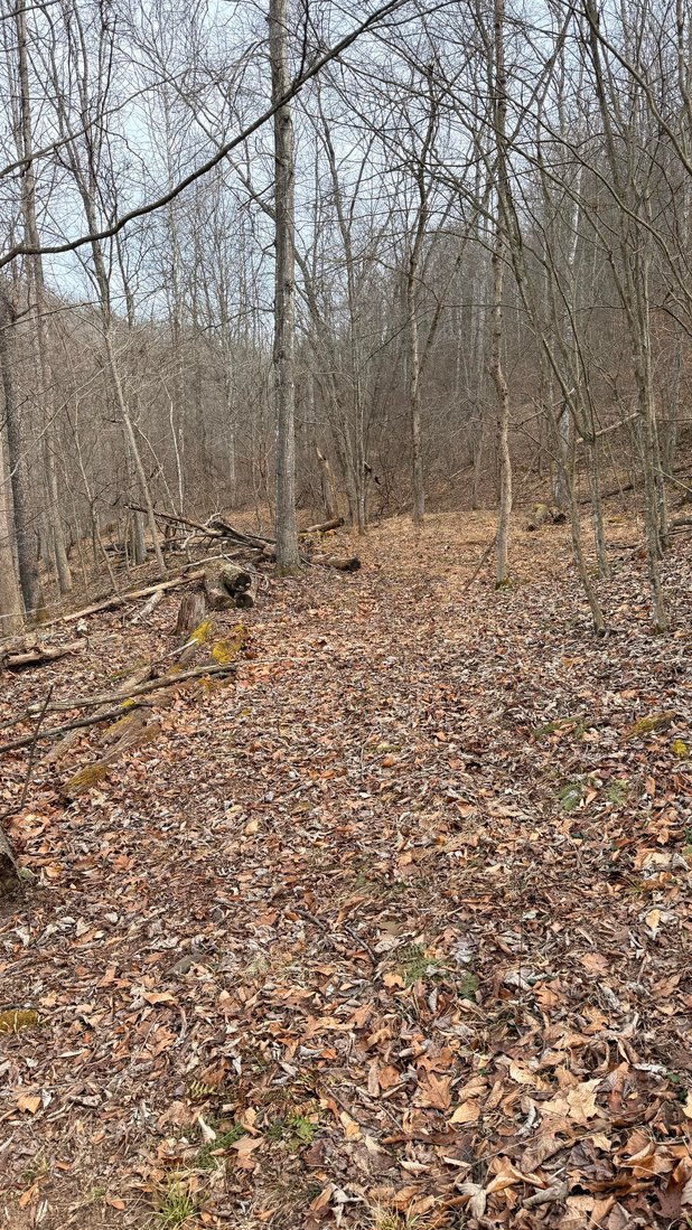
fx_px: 881
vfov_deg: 69.9
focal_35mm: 27
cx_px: 372
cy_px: 627
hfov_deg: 42.9
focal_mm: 6.76
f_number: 1.78
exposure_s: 1/1361
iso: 100
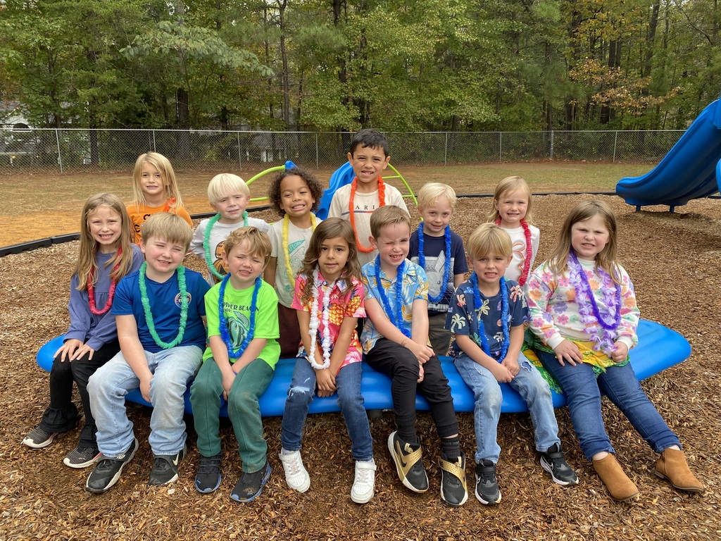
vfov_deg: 53.1
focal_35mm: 26
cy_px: 270
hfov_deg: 67.3
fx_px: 542
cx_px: 360
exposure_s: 1/241
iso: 32
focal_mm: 4.25
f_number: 1.8
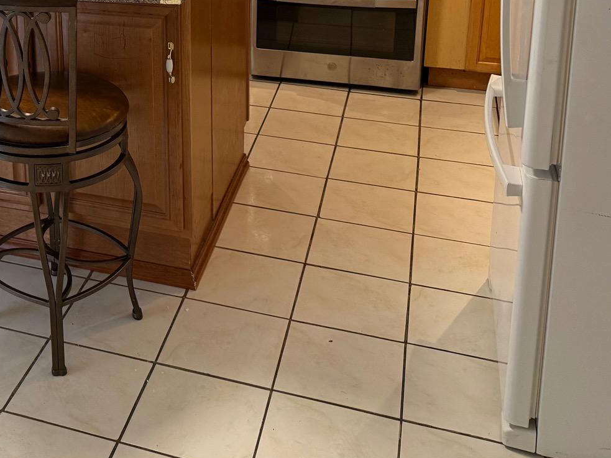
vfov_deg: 27.3
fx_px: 882
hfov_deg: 35.7
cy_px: -12
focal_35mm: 50
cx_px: 50
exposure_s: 1/60
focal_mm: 6.76
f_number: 1.78
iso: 200
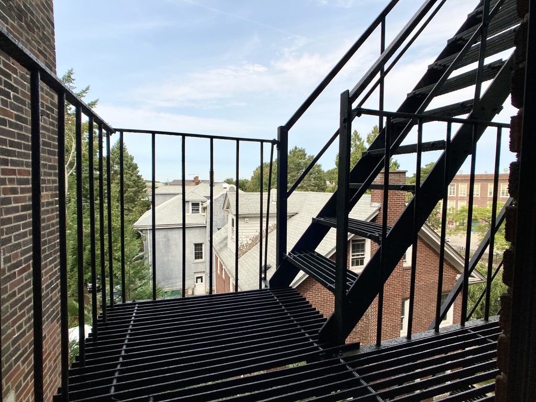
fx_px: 434
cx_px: 268
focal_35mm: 28
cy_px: 201
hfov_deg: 63.4
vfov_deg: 49.7
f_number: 1.8
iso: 20
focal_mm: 3.99
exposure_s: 1/1312
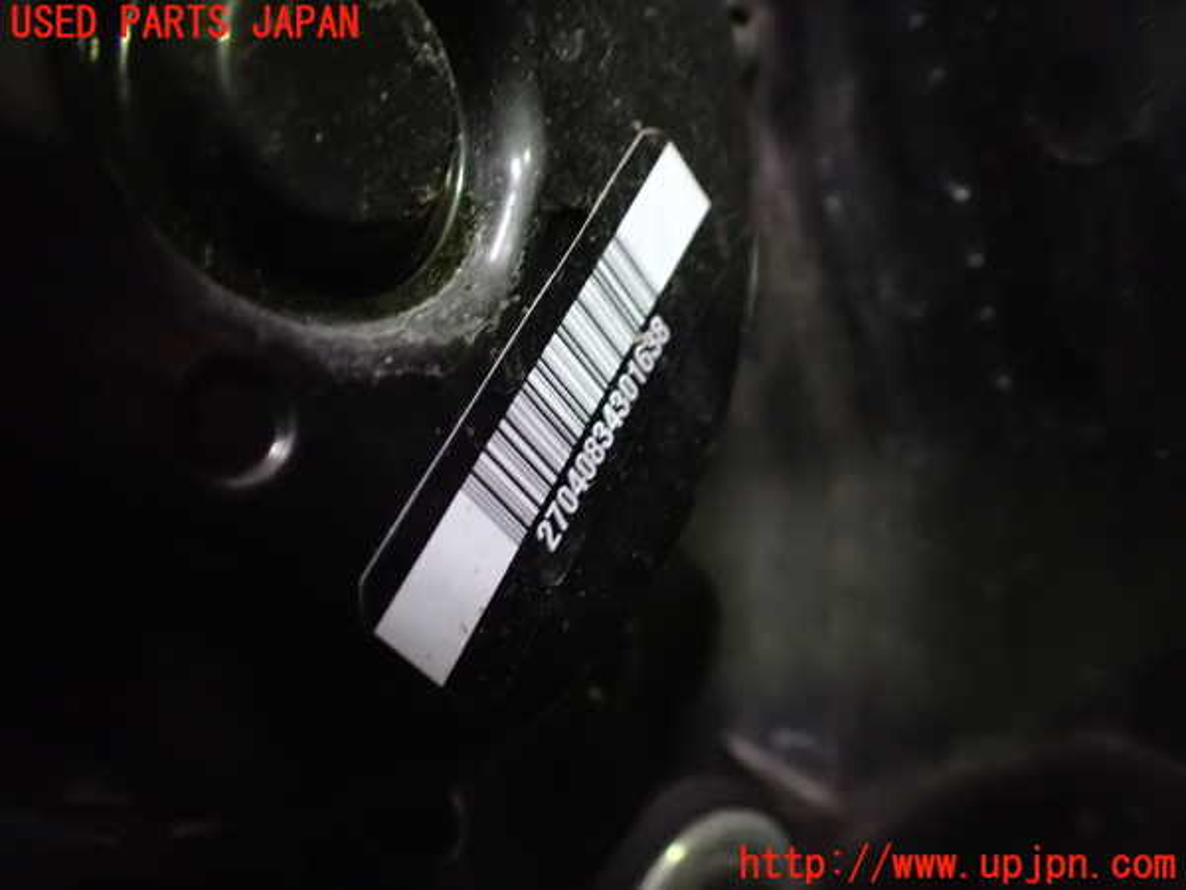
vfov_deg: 46.8
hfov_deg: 60.0
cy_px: 445
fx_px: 1028
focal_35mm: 30
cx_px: 593
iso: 1600
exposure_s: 1/15
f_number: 2.3
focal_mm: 5.4
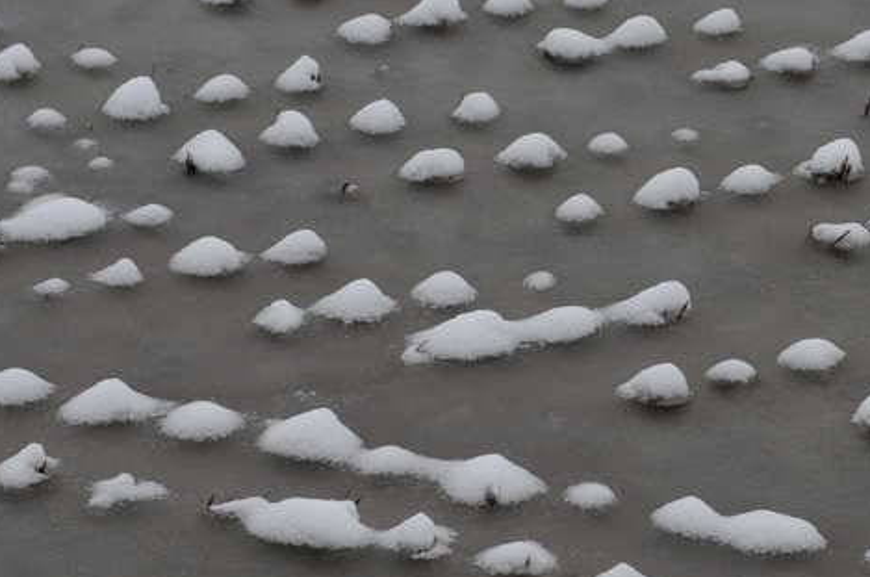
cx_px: 642
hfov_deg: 10.8
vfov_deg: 7.2
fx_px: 4584
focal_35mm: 190
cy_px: 122
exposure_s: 1/400
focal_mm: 58
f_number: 4
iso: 200
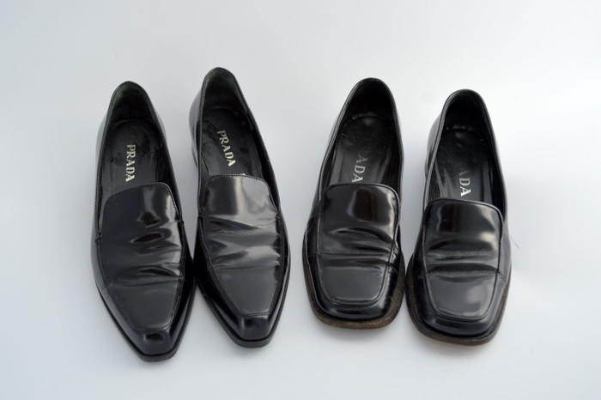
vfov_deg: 28.0
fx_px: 801
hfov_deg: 41.1
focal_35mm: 48
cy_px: 200
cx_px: 300
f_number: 5.6
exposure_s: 1/125
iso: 100
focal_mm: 32
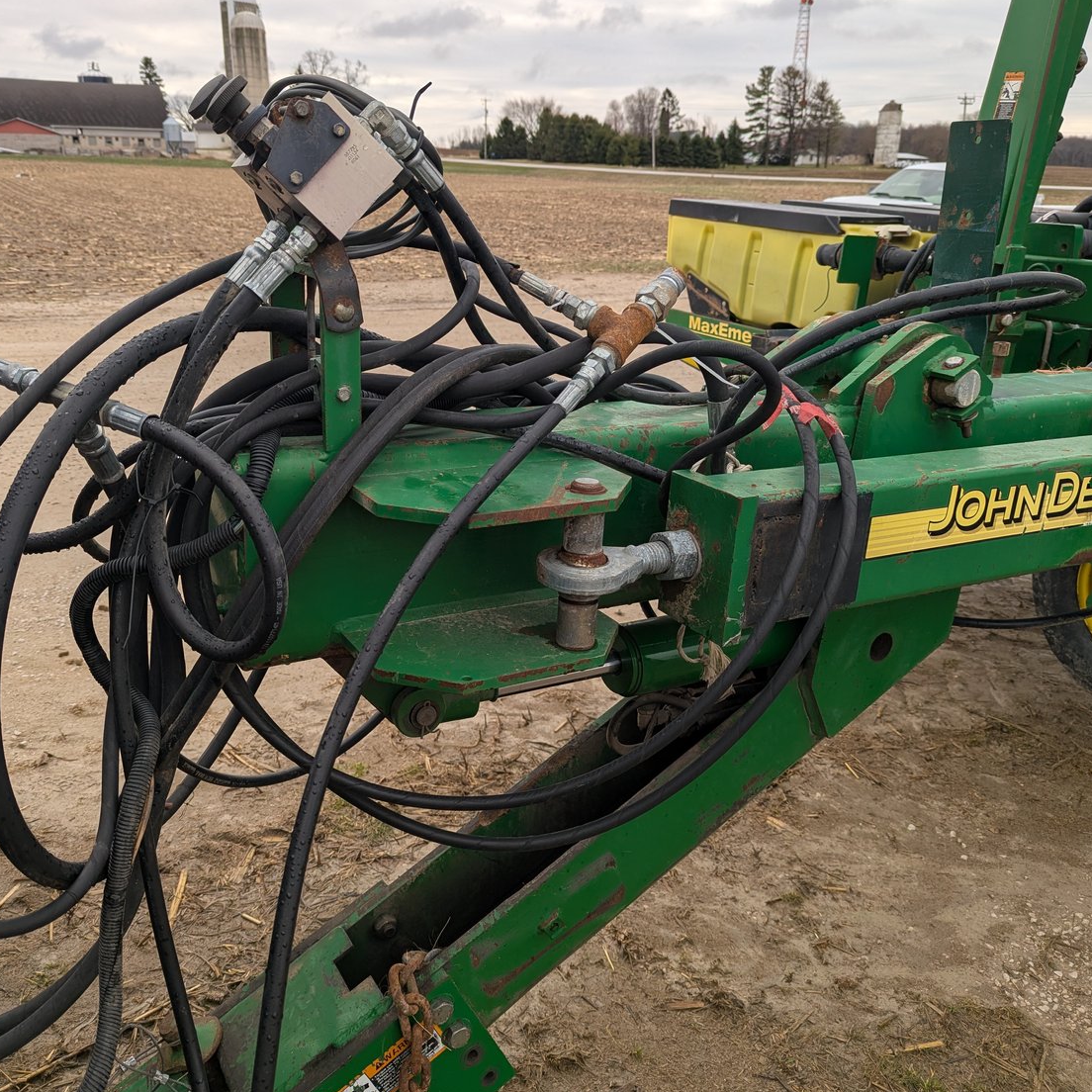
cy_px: 555
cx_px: 544
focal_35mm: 29
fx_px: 1035
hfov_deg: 55.6
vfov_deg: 55.6
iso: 39
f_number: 1.85
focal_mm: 6.81
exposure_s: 1/1155
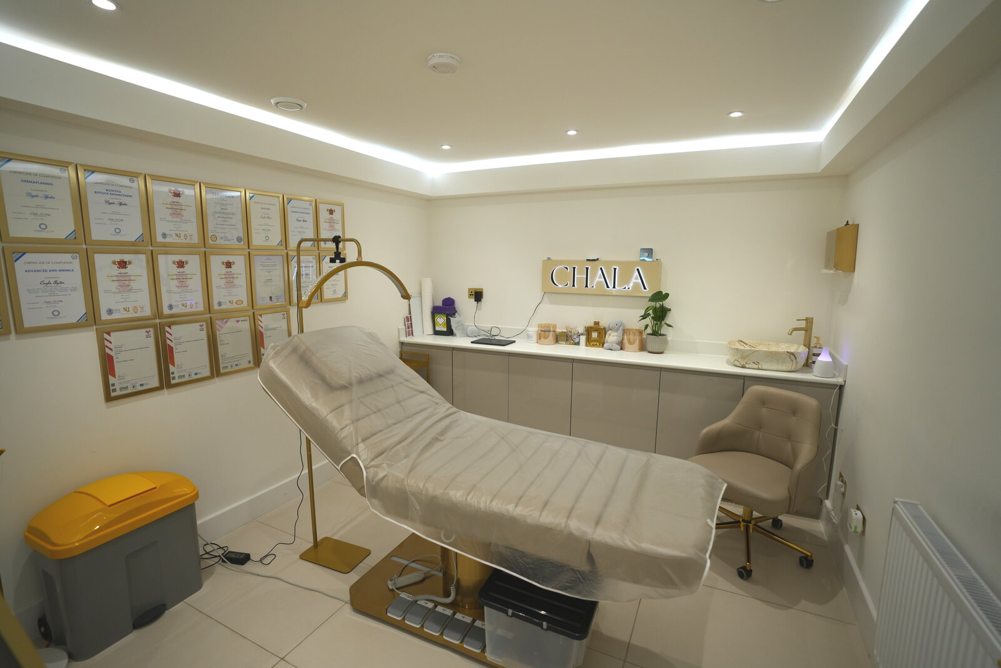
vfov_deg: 73.8
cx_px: 500
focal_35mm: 16
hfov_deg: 96.7
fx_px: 445
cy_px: 334
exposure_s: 1/125
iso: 320
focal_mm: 16
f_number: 2.8
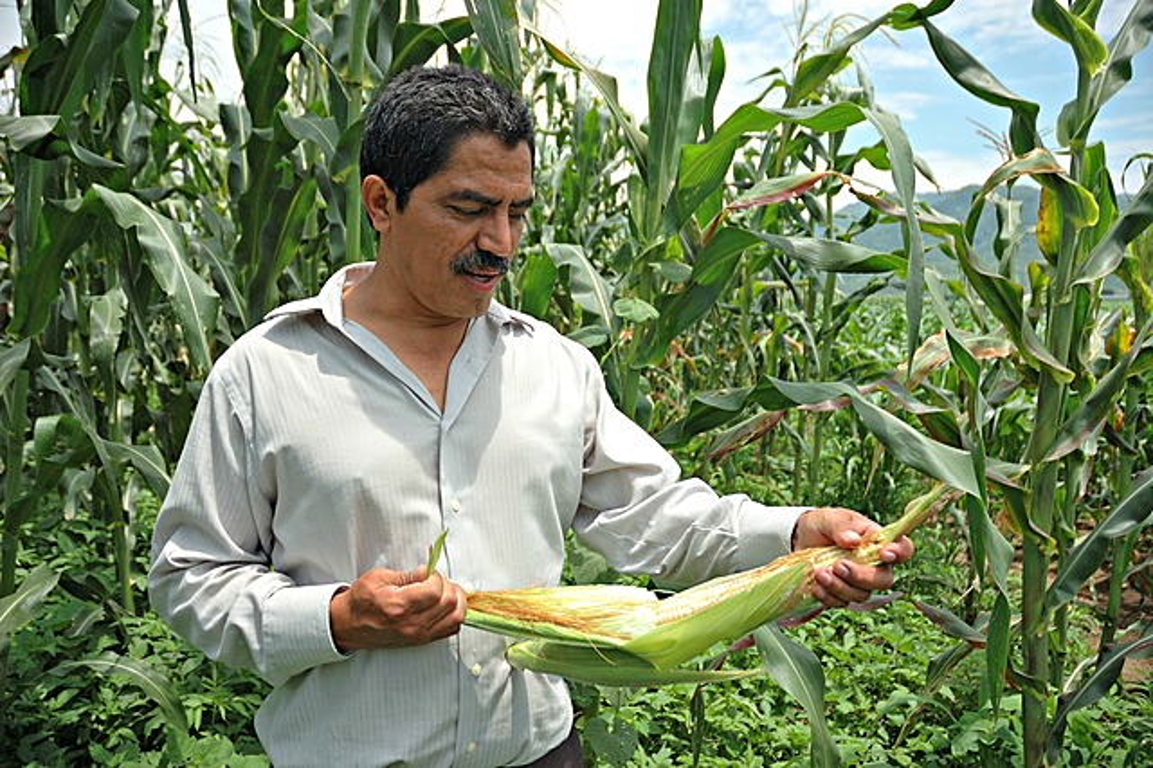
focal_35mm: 27
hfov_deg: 67.4
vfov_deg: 47.9
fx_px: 864
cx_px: 576
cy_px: 384
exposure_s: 1/1250
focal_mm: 18
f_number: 4
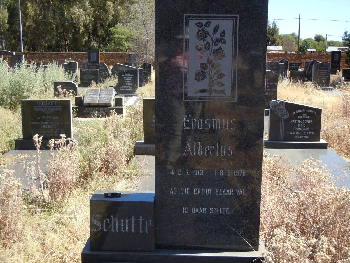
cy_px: 132
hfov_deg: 36.8
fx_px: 526
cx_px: 175
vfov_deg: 28.0
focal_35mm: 52
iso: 200
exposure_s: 1/640
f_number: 3.9
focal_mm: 9.3
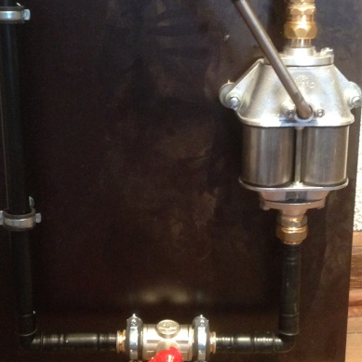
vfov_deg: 28.5
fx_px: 710
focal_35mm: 60
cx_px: 182
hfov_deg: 28.6
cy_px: 127
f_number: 2.4
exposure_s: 1/15
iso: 400
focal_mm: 4.12
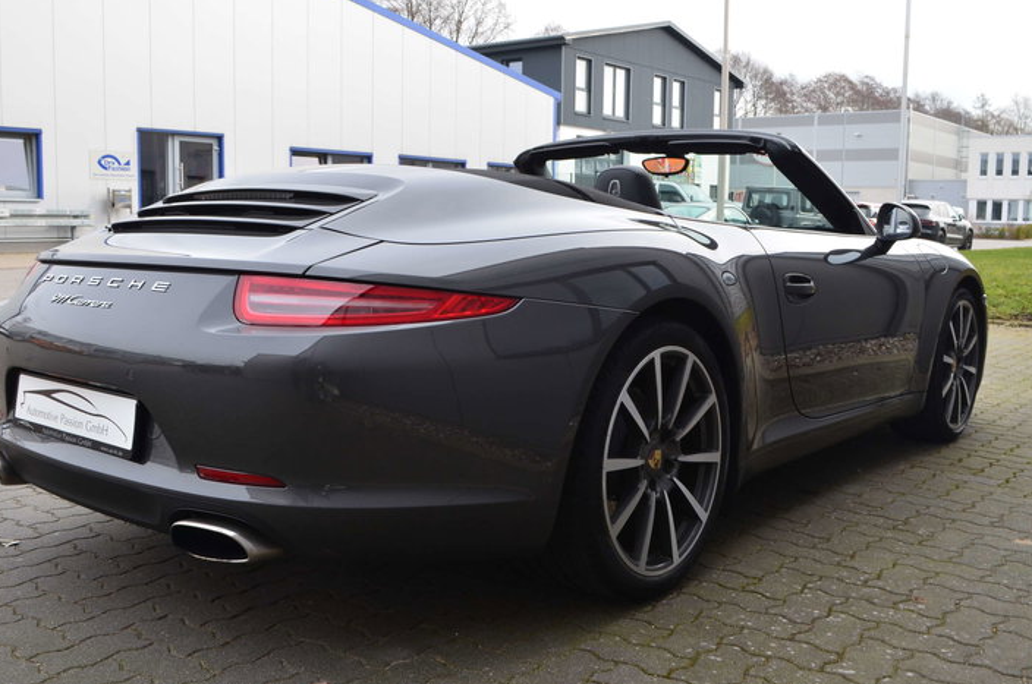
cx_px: 482
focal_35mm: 36
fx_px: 1030
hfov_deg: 53.2
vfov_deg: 36.7
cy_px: 329
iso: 200
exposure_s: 1/60
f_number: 10
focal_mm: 22
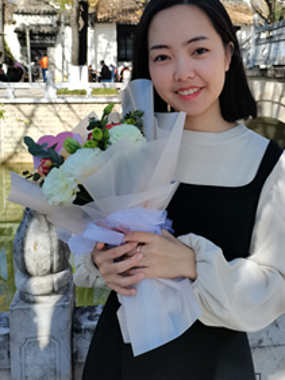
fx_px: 406
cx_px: 176
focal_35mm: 37
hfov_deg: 38.5
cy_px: 112
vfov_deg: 48.8
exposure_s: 1/509
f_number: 1.8
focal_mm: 5.58
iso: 50
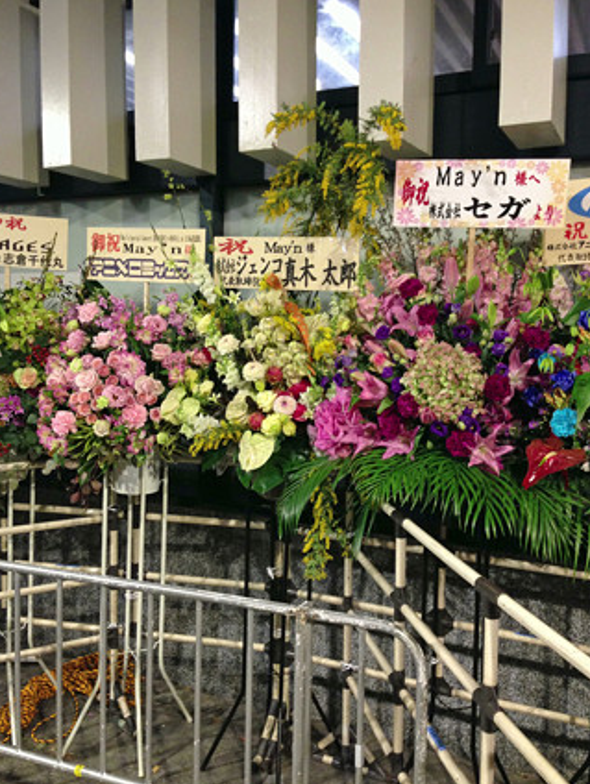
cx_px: 285
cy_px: 399
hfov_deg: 40.8
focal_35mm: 35
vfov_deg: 52.6
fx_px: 794
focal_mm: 4.13
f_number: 2.4
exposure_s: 1/20
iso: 200
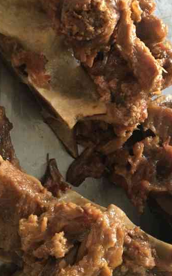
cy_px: 126
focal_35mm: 53
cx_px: 132
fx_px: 398
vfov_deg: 38.2
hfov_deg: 24.1
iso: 125
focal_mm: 4.15
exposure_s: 1/33
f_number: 2.2
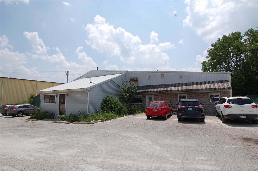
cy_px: 86
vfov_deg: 36.7
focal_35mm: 36
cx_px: 129
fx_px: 257
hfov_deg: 53.2
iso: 200
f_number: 10
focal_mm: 24
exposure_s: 1/400
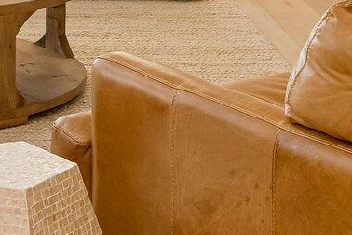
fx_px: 1271
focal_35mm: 130
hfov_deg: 15.5
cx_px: -8
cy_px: -274
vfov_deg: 9.6
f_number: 8
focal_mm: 24
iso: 640
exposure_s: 1/50
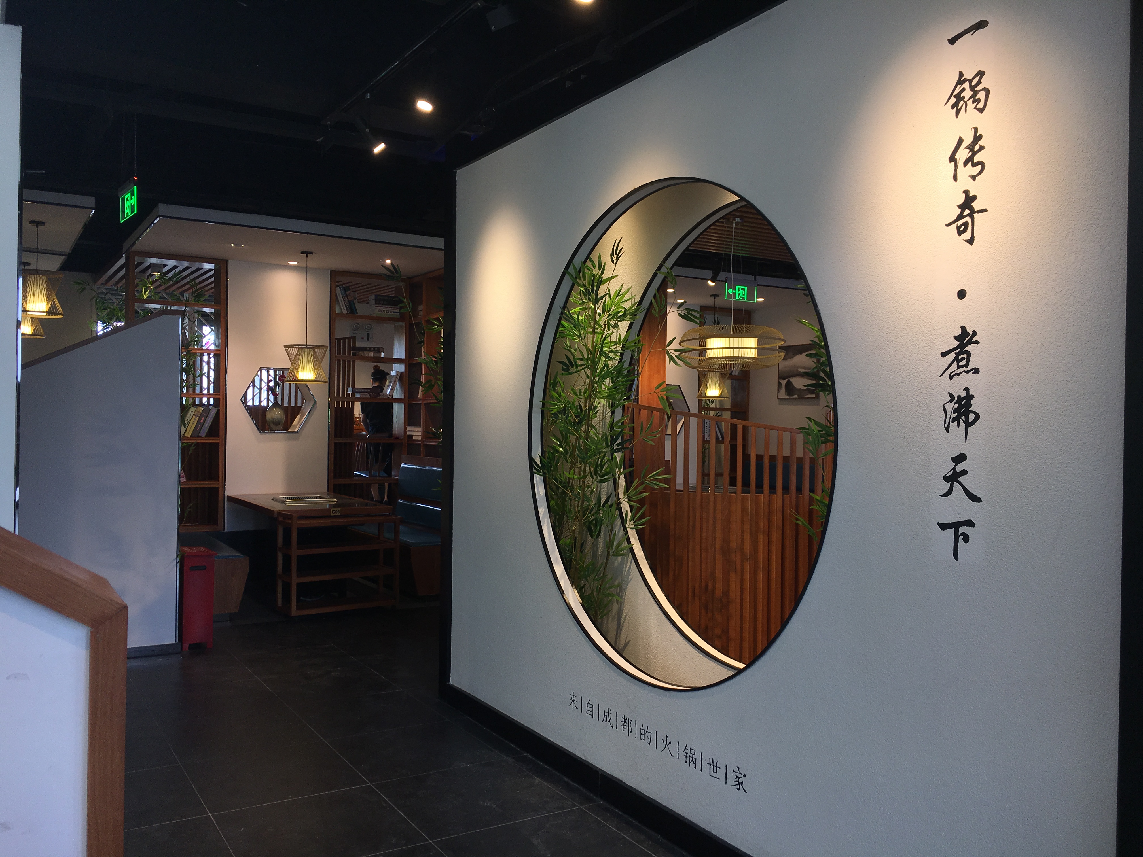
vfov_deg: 48.2
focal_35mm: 29
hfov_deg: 61.7
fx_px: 958
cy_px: 428
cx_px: 572
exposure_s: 1/50
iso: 25
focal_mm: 4.15
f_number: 2.2
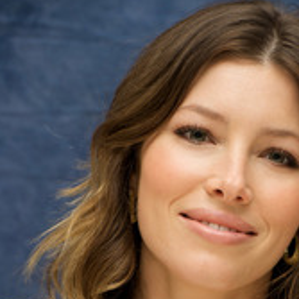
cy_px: 337
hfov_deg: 7.4
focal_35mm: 236
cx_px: 235
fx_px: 2306
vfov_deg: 7.4
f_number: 8
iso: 400
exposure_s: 1/100
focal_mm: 116
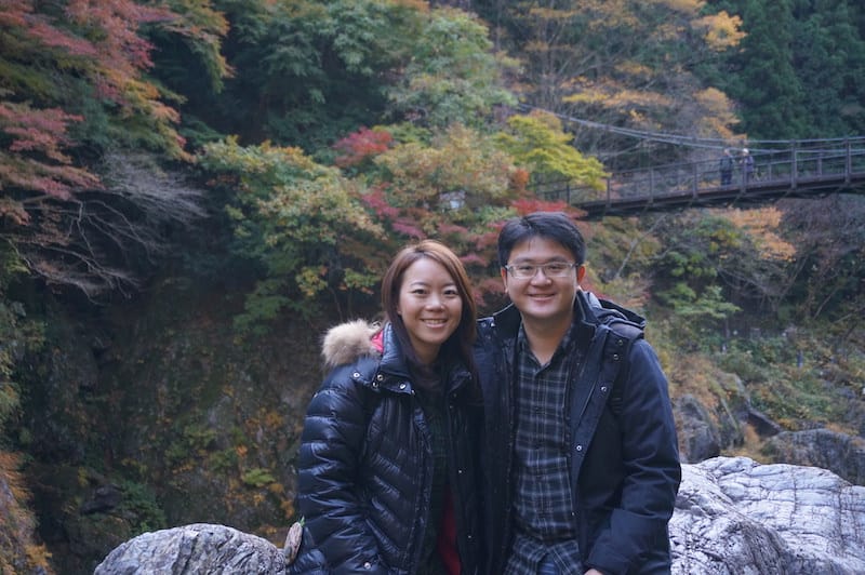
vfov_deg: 27.2
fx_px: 1188
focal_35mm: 50
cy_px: 288
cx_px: 432
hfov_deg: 40.0
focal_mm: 33
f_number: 5
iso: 800
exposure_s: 1/160
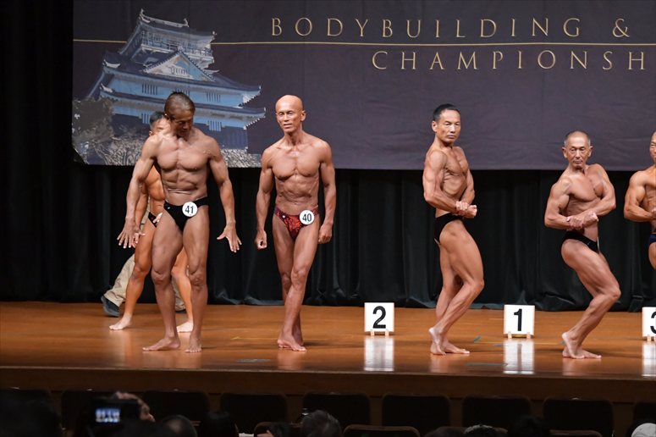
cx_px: 328
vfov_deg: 7.9
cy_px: 218
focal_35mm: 174
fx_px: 3169
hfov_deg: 11.8
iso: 6400
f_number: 5.6
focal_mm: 116
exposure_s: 1/400
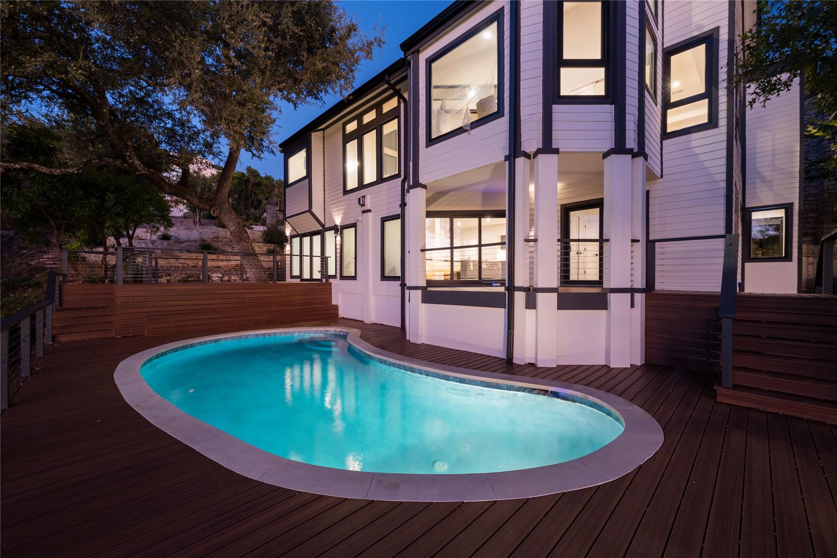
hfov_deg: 104.3
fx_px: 325
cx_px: 418
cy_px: 279
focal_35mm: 14
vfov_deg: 81.2
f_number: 8
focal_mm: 14
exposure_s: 5
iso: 250
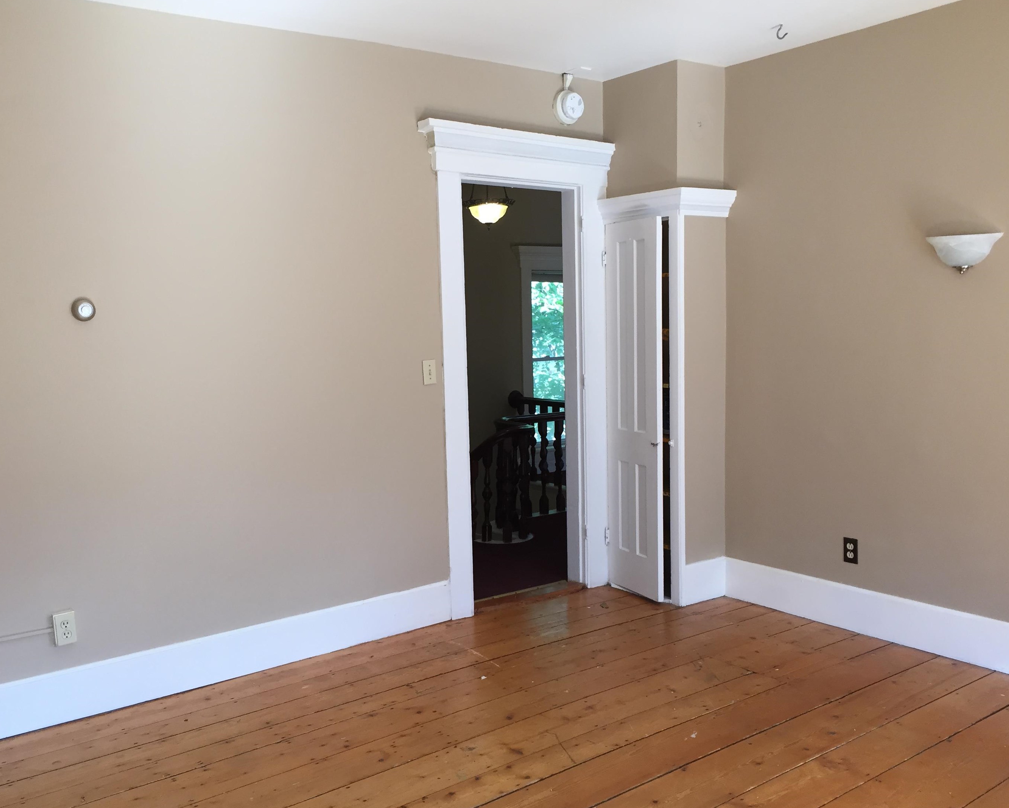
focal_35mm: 32
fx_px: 956
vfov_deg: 45.8
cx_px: 458
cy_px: 417
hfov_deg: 55.6
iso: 32
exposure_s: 1/40
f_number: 2.2
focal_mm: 4.15
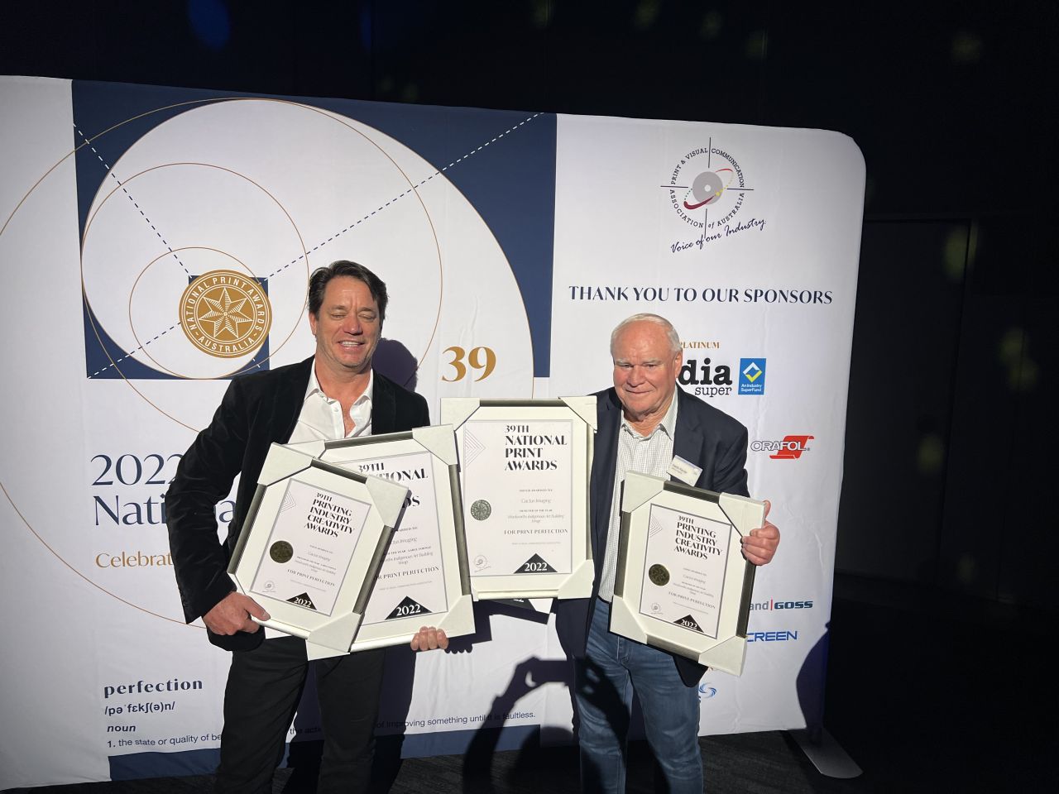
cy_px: 397
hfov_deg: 67.3
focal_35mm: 26
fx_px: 795
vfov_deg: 53.1
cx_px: 530
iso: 100
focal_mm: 5.7
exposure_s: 1/121
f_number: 1.5
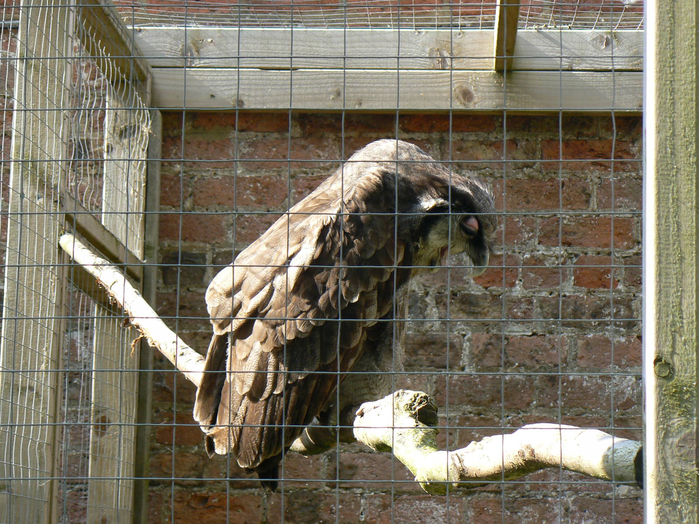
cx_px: 350
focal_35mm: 102
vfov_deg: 14.5
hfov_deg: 19.3
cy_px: 262
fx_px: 2060
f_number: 5
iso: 80
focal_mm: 16.9
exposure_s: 1/125
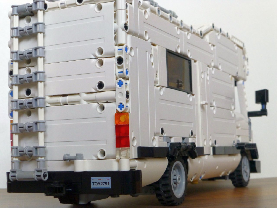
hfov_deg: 29.4
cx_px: 138
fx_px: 528
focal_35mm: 66
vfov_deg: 22.3
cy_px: 104
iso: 400
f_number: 4.9
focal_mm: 11.7
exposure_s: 1/25
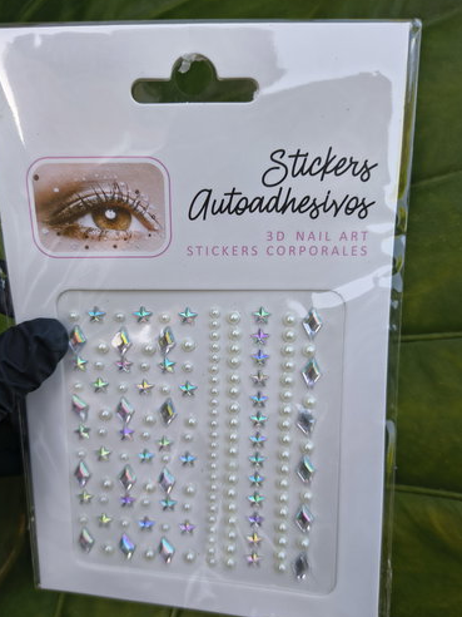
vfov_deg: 67.3
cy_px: 315
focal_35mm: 26
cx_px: 219
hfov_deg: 53.0
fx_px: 463
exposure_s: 1/130
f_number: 1.8
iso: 100
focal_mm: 5.56
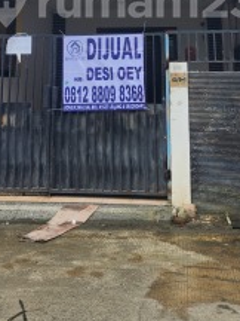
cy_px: 0
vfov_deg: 35.2
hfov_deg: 29.7
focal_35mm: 49
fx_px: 453
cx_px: 121
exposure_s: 1/309
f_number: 1.8
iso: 12
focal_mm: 6.4
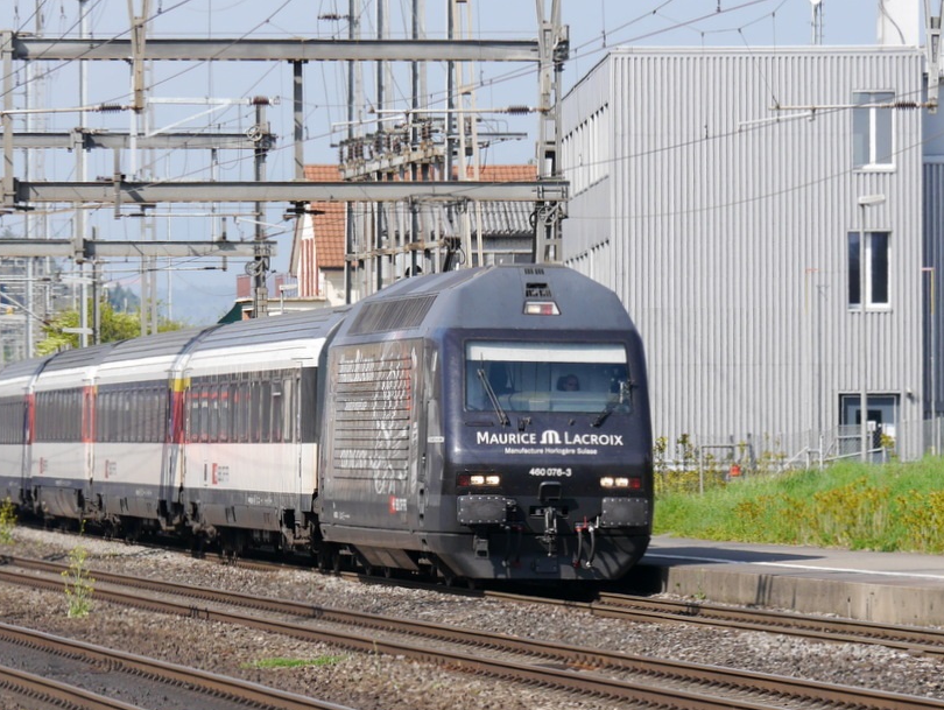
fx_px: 6742
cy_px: 399
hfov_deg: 8.0
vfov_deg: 6.0
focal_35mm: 247
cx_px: 367
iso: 160
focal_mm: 100
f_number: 5
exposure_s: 1/640
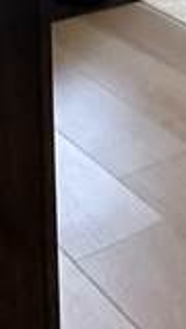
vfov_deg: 18.8
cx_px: 678
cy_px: -234
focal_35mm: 92
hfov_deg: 8.7
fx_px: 803
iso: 400
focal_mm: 2.22
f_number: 2.2
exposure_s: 1/60
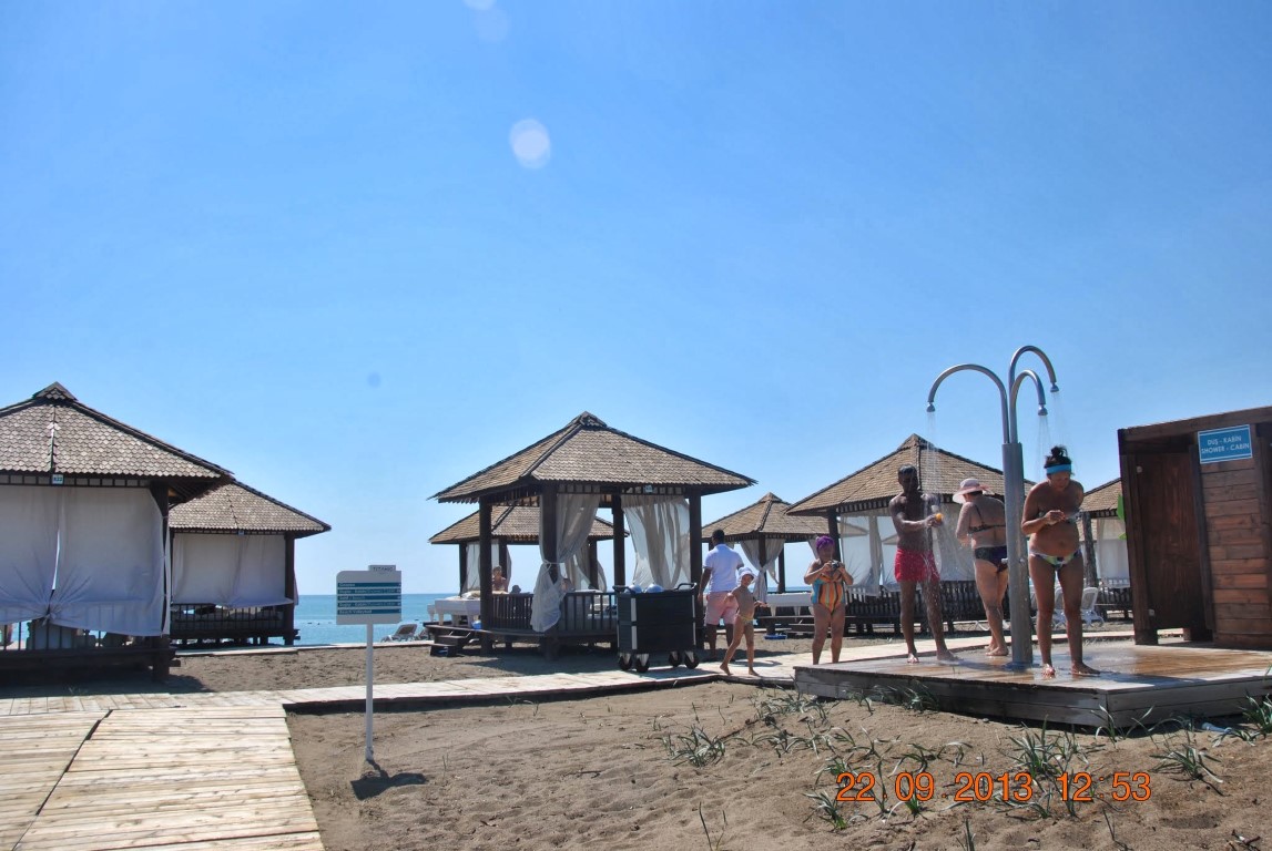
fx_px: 1061
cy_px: 426
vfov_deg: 43.7
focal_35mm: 30
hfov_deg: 61.9
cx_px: 636
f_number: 9
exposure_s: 1/320
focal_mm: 20
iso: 100
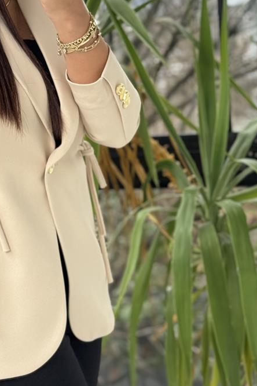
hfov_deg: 13.5
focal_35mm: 100
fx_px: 1071
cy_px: 125
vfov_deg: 20.3
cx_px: 17
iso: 100
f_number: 1.78
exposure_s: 1/460
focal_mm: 6.76
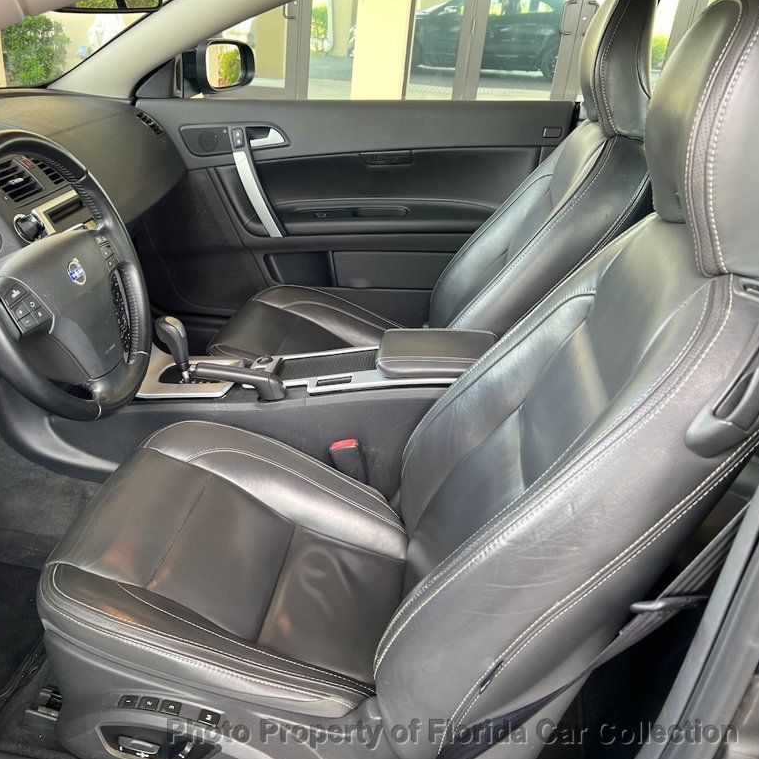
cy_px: 382
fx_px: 769
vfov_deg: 52.5
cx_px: 278
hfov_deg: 51.9
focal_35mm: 31
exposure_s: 1/121
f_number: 1.5
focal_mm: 5.7
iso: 125
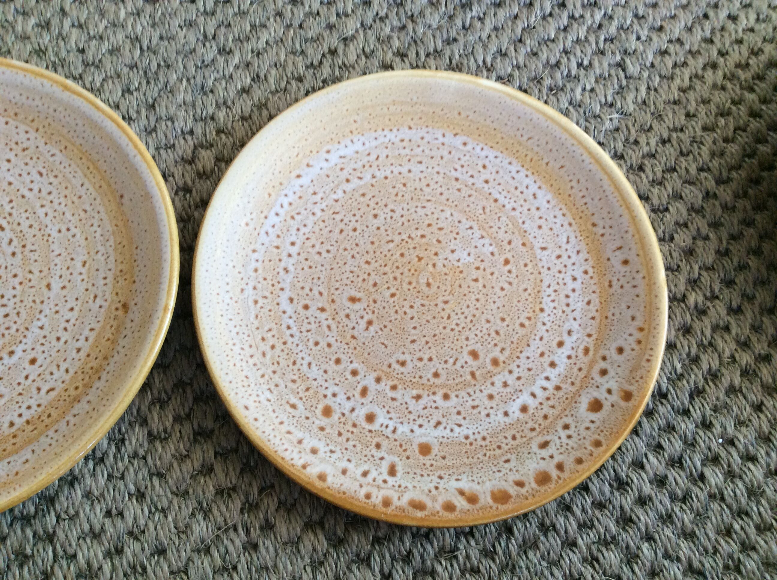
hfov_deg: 56.9
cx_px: 388
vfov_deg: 44.1
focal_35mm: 32
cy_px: 290
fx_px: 717
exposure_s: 1/25
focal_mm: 3.3
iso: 125
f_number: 2.4
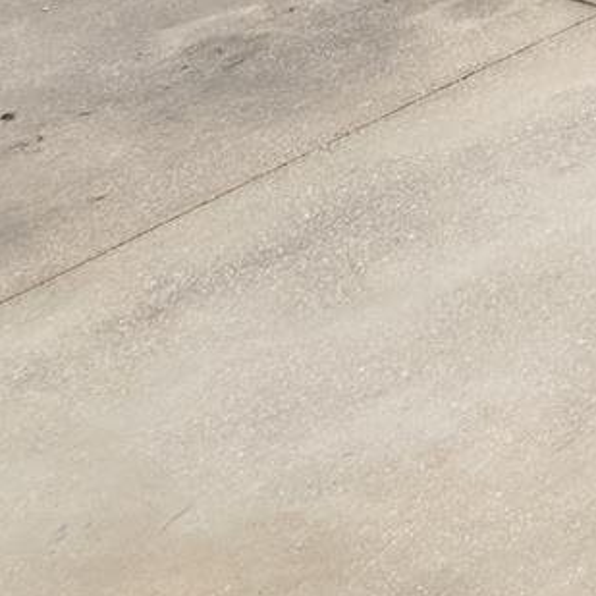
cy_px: -989
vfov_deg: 9.7
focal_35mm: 151
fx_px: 2941
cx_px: 2068
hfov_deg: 8.5
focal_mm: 8.38
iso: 160
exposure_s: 1/15
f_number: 2.8
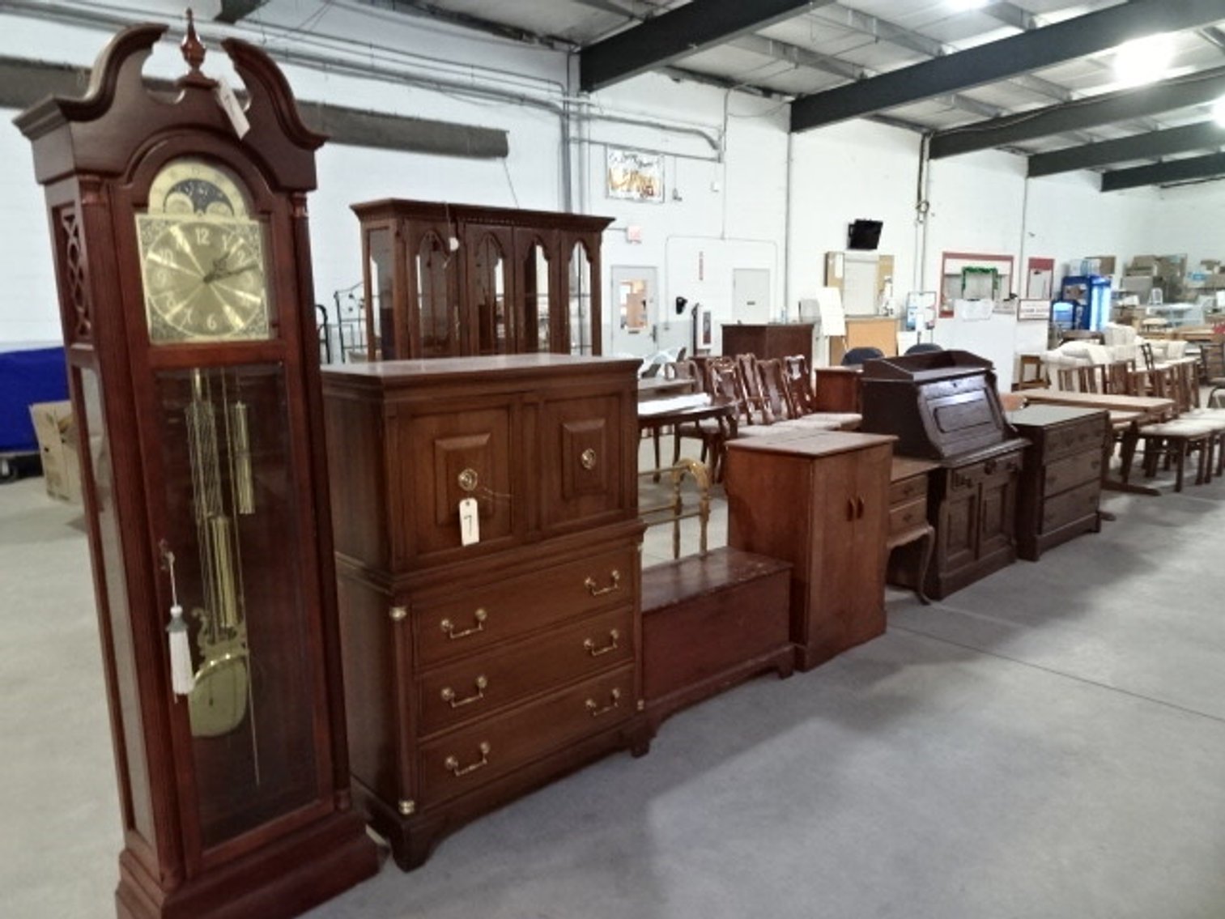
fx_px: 849
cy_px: 460
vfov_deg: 56.8
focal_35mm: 24
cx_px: 612
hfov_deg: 71.6
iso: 800
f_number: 3.5
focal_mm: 4.1
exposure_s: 1/20
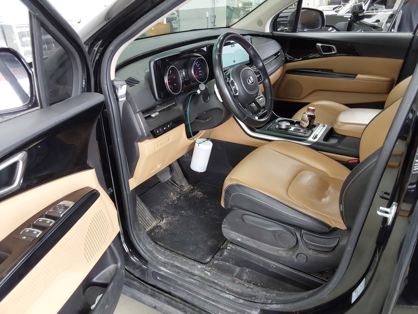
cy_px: 157
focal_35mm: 28
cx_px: 209
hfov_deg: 63.4
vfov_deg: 49.7
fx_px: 338
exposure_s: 1/60
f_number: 1.9
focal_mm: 2.91
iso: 160
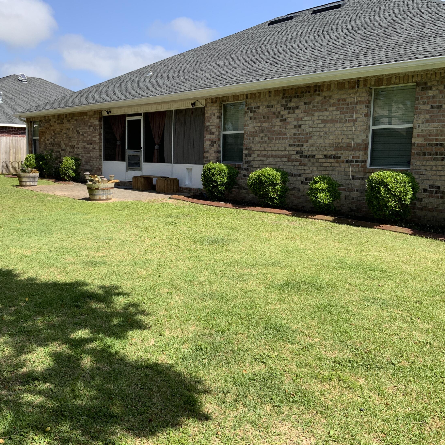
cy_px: 221
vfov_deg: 47.2
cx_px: 182
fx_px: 509
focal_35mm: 35
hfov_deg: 47.0
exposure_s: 1/1342
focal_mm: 3
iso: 16
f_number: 1.8
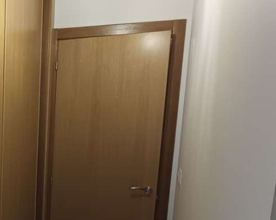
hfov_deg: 35.9
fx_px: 367
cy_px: 185
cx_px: -18
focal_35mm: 45
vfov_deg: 32.2
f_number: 2.2
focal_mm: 1.65
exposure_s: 1/50
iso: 155
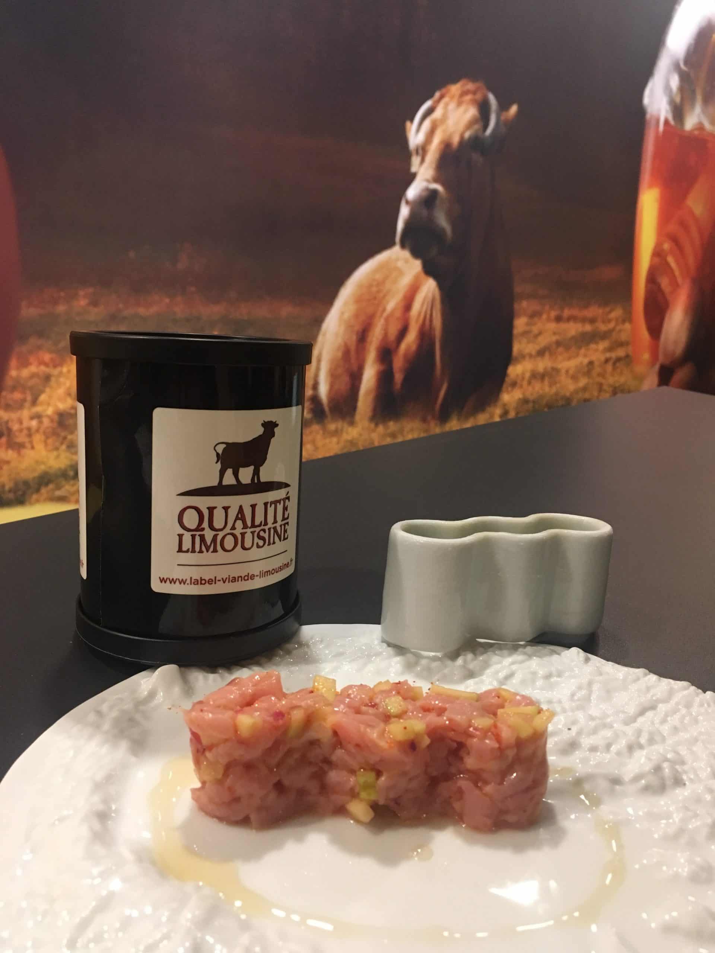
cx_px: 358
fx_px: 799
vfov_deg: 61.7
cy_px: 476
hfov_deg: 48.2
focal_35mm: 29
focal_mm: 4.15
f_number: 2.2
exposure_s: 1/20
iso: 200
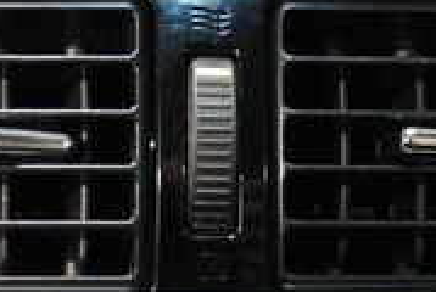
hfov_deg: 19.1
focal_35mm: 107
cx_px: 178
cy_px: 335
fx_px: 1298
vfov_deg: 12.6
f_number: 4
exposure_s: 1/13
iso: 6400
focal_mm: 20
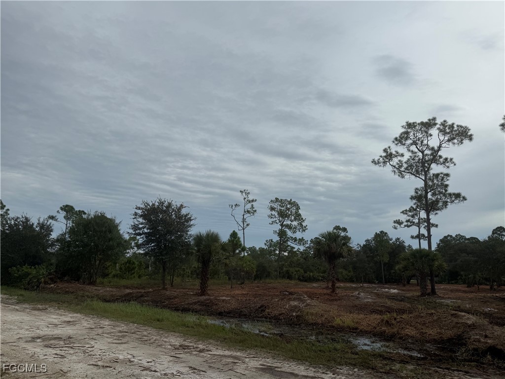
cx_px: 252
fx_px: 350
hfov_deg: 71.6
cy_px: 190
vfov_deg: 56.8
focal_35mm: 24
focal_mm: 6.76
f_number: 1.78
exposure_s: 1/10309
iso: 80
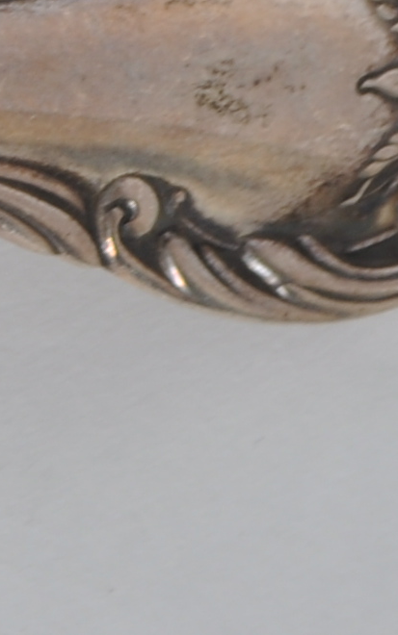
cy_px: 148
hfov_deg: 2.7
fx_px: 8254
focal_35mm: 476
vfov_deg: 4.4
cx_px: -1211
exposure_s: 1/125
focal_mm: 48
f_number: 9
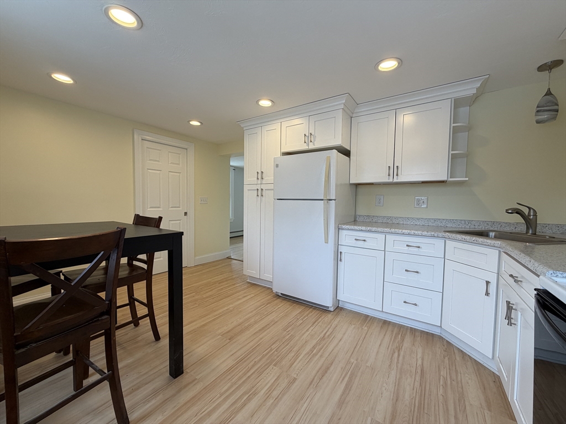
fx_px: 229
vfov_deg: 85.7
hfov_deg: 102.1
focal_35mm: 14
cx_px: 283
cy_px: 212
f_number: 2.2
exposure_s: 1/120
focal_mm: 2.22
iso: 64
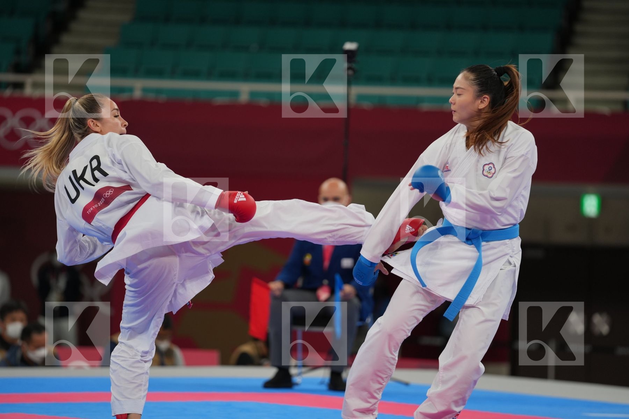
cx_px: 314
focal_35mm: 191
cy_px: 210
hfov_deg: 10.8
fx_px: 3337
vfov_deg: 7.2
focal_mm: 191
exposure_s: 1/1000
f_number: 2.8
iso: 500
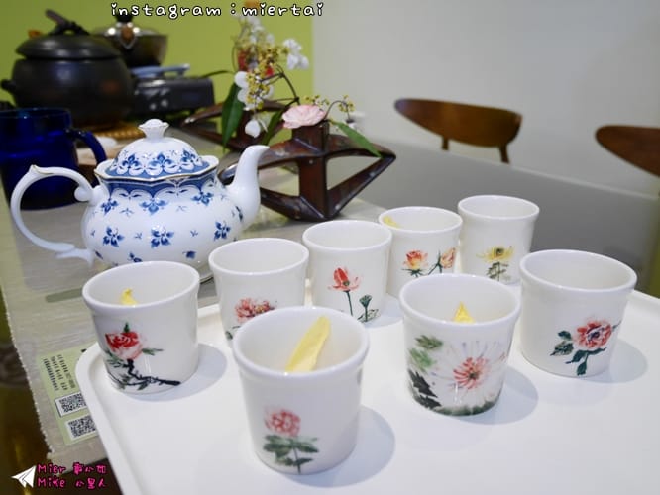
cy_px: 248
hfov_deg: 59.9
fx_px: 572
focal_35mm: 30
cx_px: 330
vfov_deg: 46.8
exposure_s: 1/60
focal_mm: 15
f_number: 3.7
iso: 800
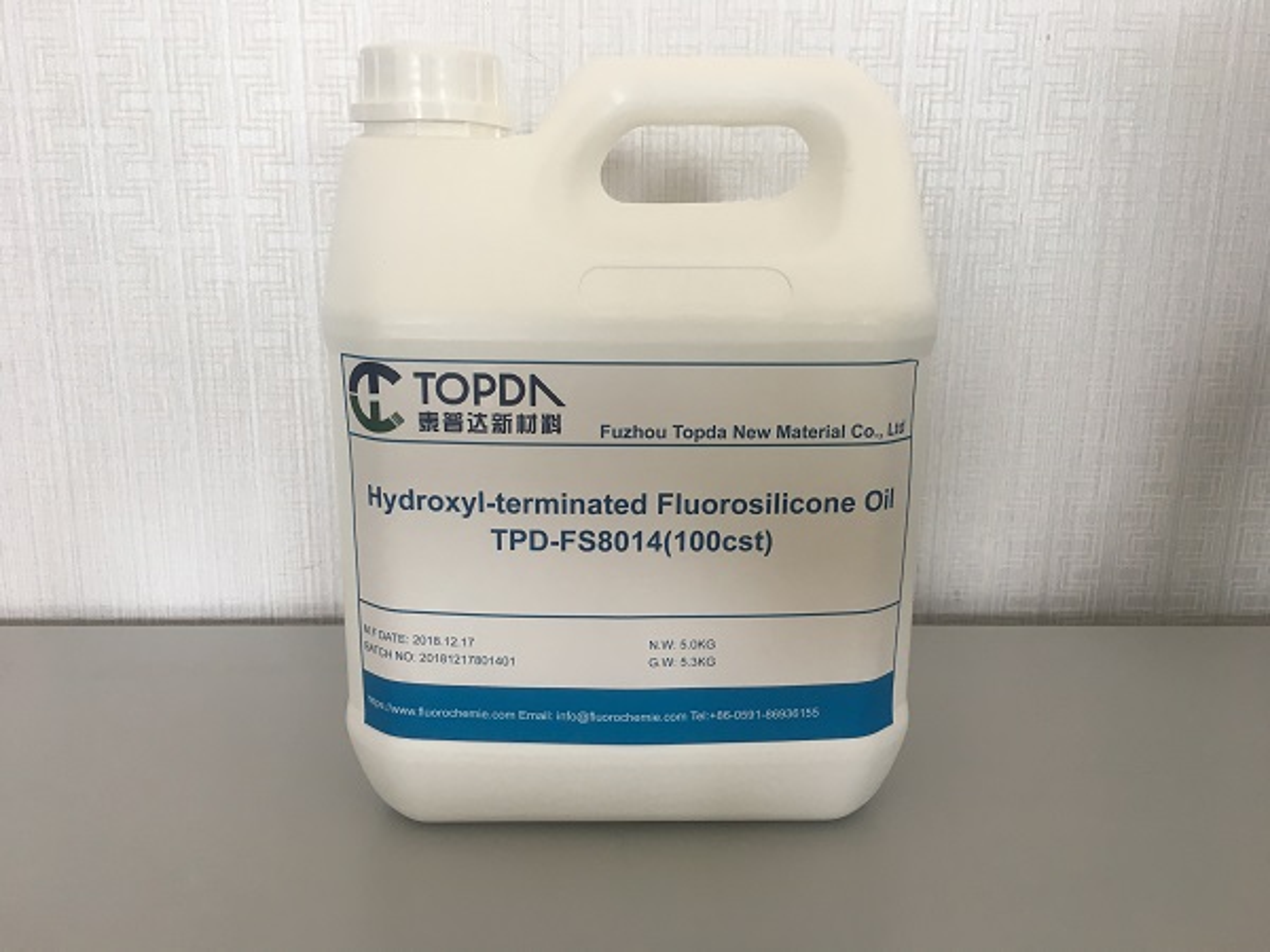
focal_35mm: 29
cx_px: 635
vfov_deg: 48.2
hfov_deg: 61.7
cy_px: 476
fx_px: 1064
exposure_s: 1/33
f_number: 2.2
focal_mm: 4.15
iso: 25
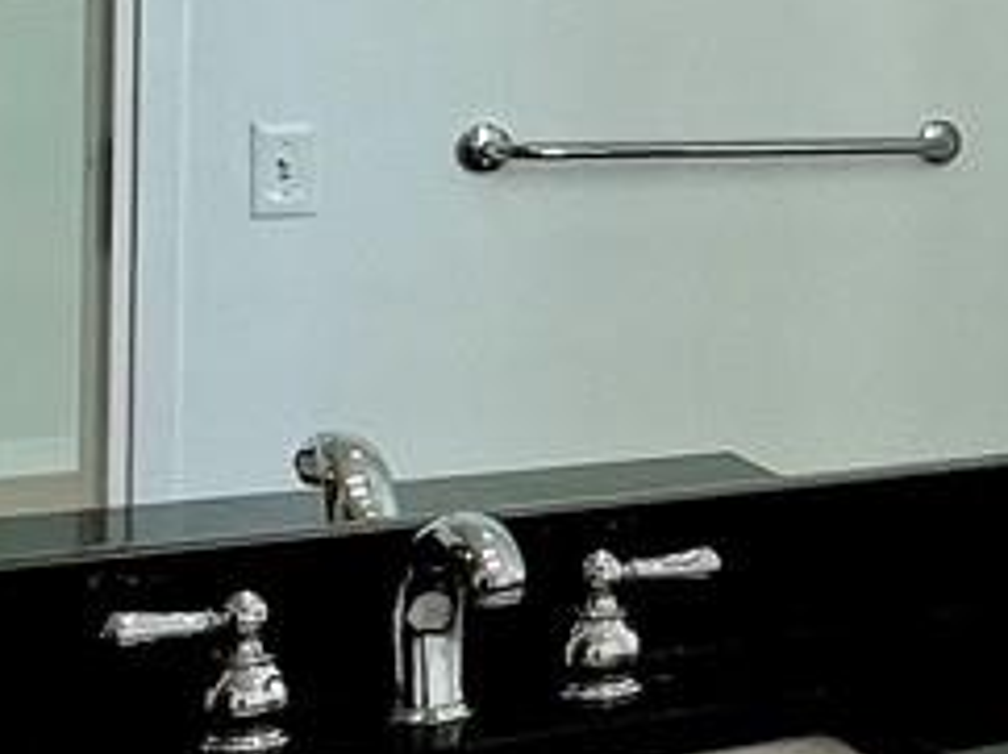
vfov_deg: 16.9
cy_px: 71
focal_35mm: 86
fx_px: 2502
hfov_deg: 19.2
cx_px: 1616
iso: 32
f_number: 1.8
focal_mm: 1.57
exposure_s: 1/250
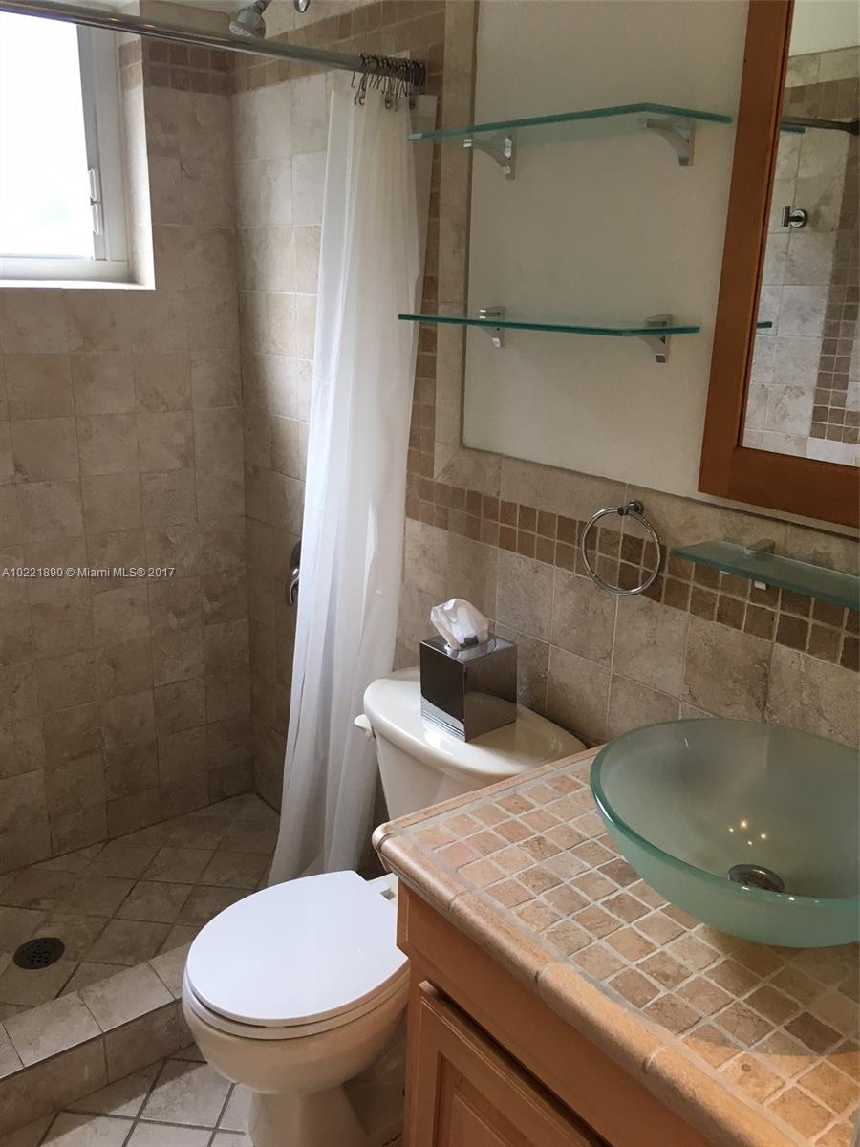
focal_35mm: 29
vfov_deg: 61.7
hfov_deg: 48.2
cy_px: 574
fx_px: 961
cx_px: 430
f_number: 2.2
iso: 25
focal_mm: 4.15
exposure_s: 1/30
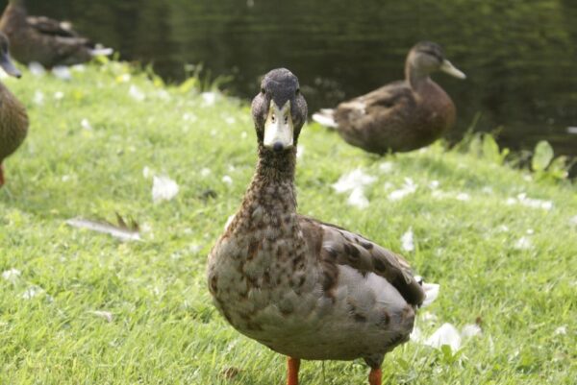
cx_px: 288
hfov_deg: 19.4
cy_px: 192
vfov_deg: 13.1
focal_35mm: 105
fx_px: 1684
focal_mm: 70
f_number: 8
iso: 400
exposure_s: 1/160
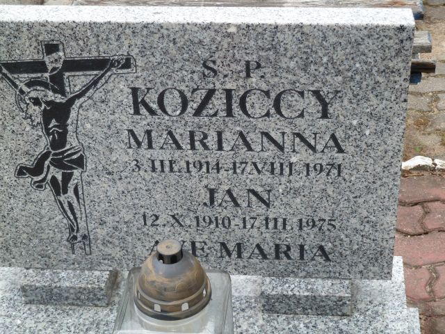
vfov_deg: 20.4
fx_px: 926
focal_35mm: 72
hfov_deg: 27.0
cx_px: 222
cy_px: 167
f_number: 4.1
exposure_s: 1/80
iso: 80
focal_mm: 11.9
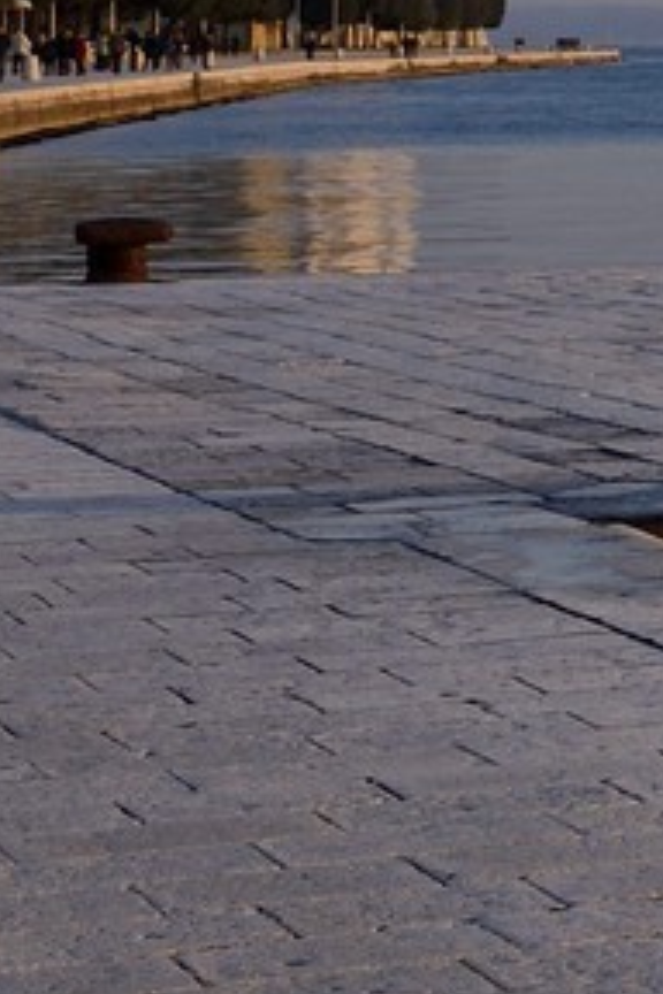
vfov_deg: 15.2
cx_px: 2666
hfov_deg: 7.4
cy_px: 86
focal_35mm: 133
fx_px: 3674
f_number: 11
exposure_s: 1/160
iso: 200
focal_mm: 24
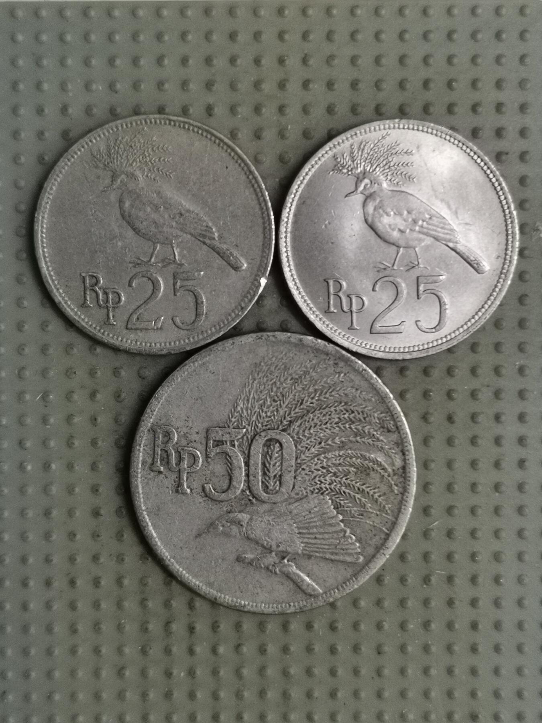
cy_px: 362
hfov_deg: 28.0
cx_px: 271
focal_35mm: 52
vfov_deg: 36.8
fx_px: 1086
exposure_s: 1/36
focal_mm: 4.75
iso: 320
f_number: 1.8
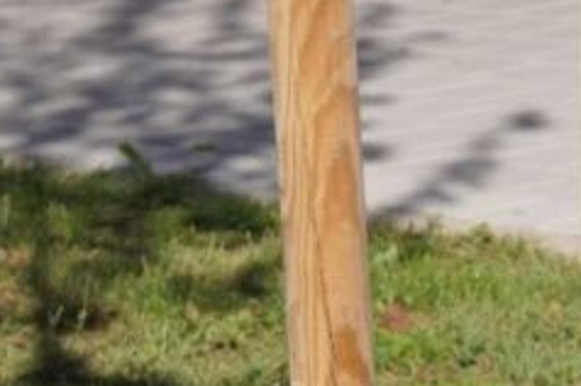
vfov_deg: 4.1
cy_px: 481
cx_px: 1213
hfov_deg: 5.9
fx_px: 5434
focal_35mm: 337
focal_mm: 42.4
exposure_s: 1/320
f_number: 7.1
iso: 100
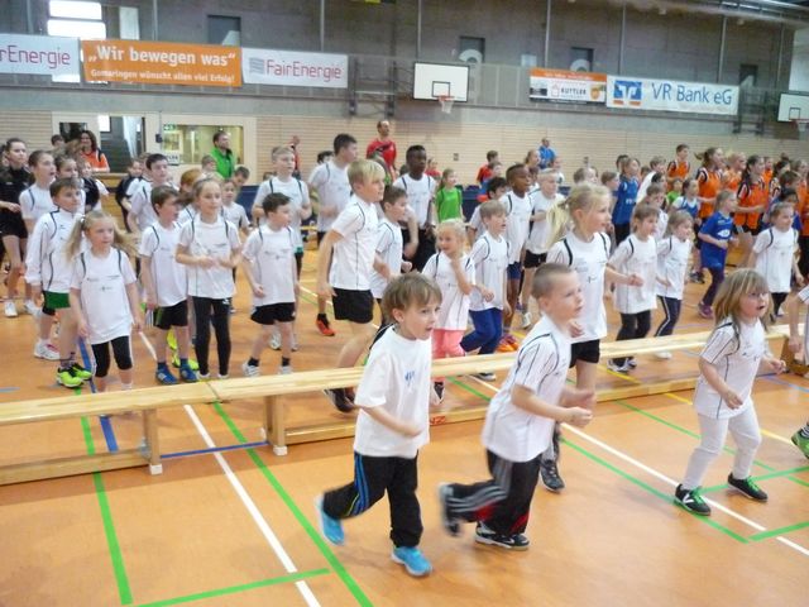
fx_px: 771
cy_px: 304
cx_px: 404
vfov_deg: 42.9
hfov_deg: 55.4
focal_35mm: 33
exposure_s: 1/60
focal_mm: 5.5
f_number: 2.8
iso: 800
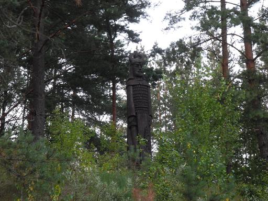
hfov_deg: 14.6
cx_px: 134
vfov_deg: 11.0
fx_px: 1045
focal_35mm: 135
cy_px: 100
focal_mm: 28.9
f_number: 5
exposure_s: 1/30
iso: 280
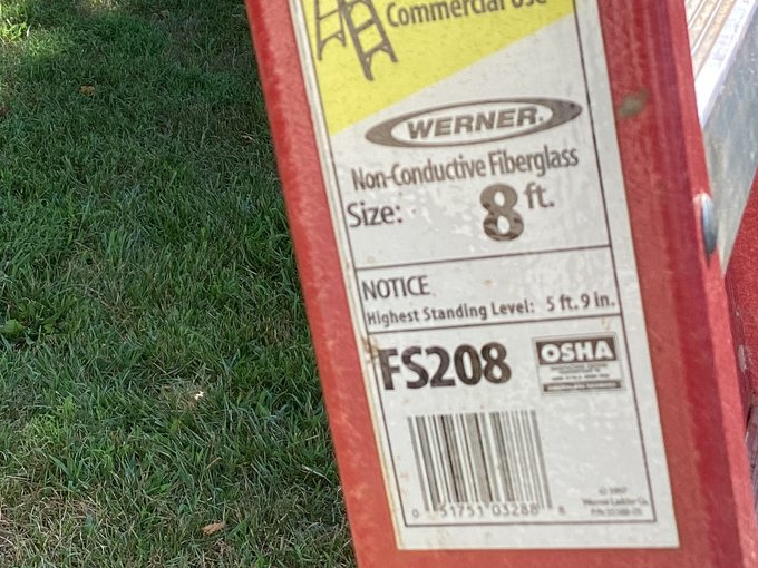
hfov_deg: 28.1
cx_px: 307
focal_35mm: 69
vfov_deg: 21.3
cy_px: 217
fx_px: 1511
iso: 25
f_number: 2.4
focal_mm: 3.3
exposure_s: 1/345
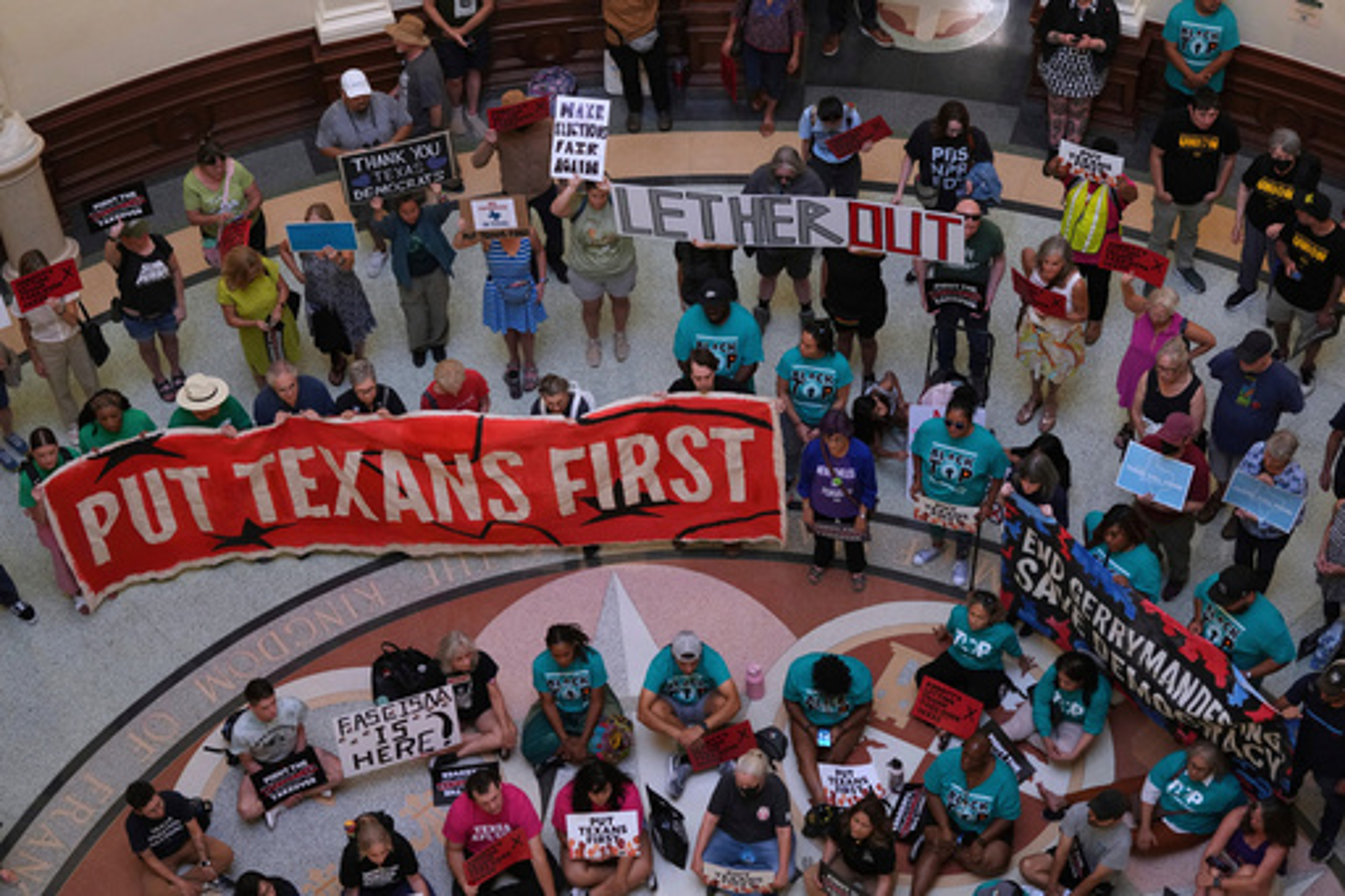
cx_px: 672
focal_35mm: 70
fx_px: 2614
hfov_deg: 28.9
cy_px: 448
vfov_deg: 19.4
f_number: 2.8
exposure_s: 1/125
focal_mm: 70
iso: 3200
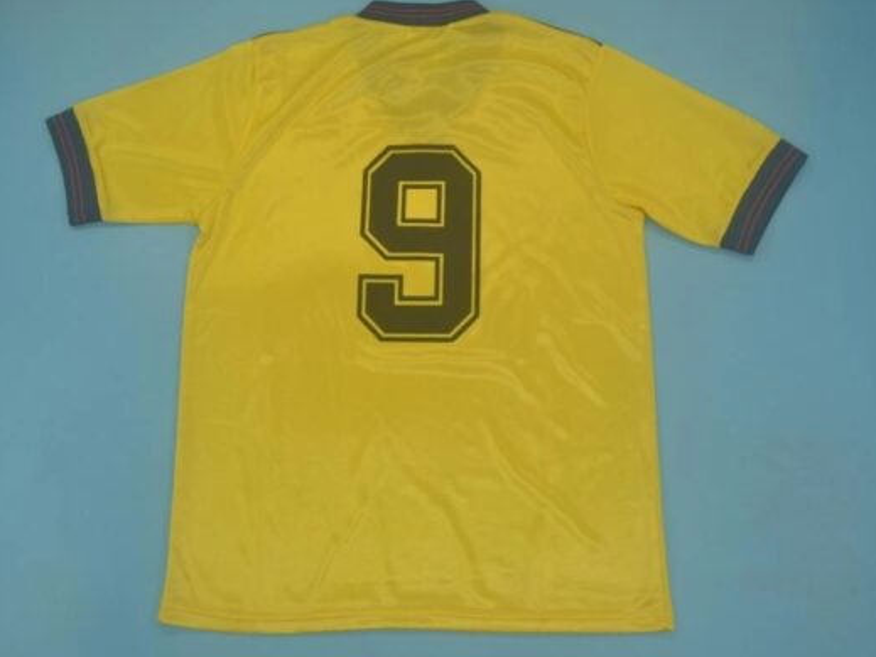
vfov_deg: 35.9
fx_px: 1012
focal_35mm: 40
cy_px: 321
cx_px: 449
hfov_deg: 46.8
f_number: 4
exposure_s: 1/160
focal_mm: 24
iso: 200
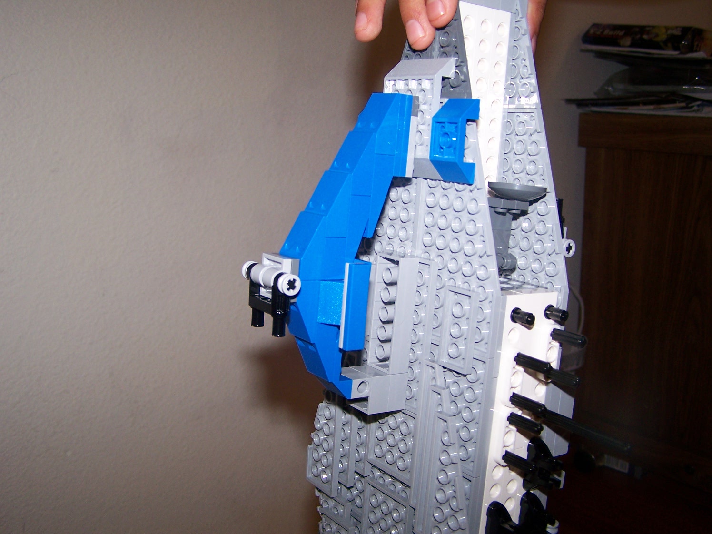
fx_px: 782
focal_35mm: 38
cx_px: 356
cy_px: 267
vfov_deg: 37.7
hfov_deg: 49.0
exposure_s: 1/60
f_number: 2.8
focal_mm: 6.3
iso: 80
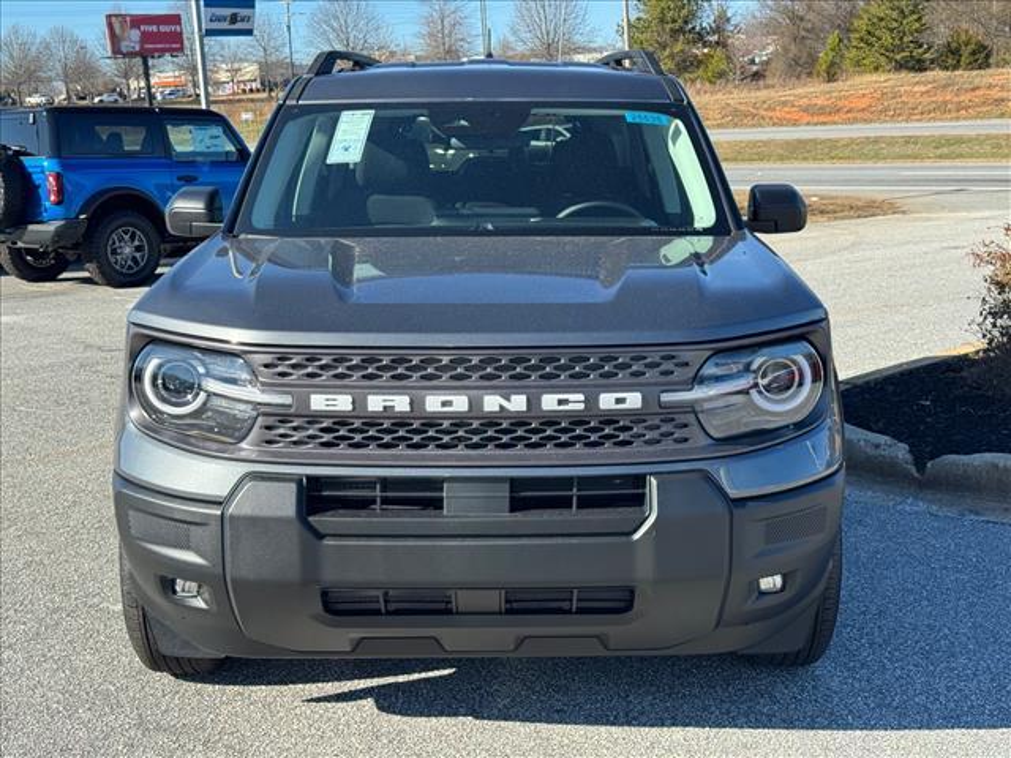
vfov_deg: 30.3
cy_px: 379
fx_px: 1402
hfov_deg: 39.7
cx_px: 506
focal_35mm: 48
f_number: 1.78
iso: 64
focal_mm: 6.76
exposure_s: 1/1524
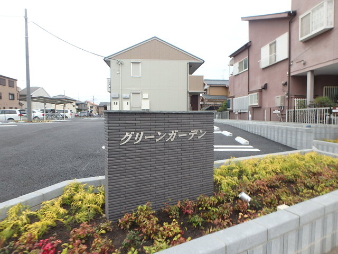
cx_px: 169
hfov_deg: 79.0
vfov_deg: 63.4
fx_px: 205
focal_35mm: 21
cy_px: 127
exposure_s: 1/30
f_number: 3.5
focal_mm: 3.7
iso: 200
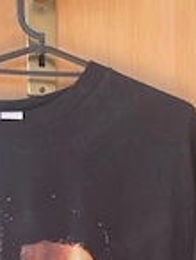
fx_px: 534
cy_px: 267
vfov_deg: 25.8
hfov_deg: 20.4
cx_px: 23
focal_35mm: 71
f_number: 1.6
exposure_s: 1/121
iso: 32
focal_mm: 4.2
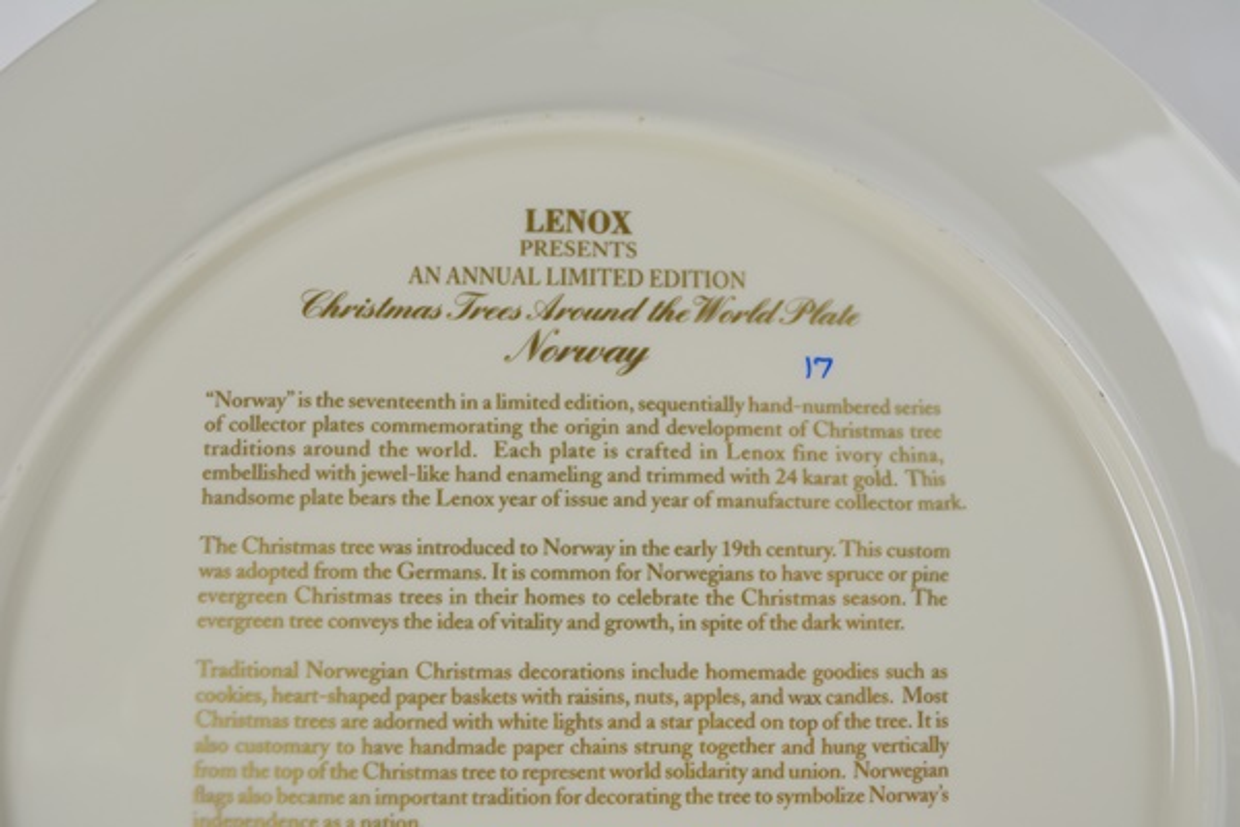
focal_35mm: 33
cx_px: 620
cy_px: 414
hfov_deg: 57.2
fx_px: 1137
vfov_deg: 40.0
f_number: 5.6
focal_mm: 22
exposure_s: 1/125
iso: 220
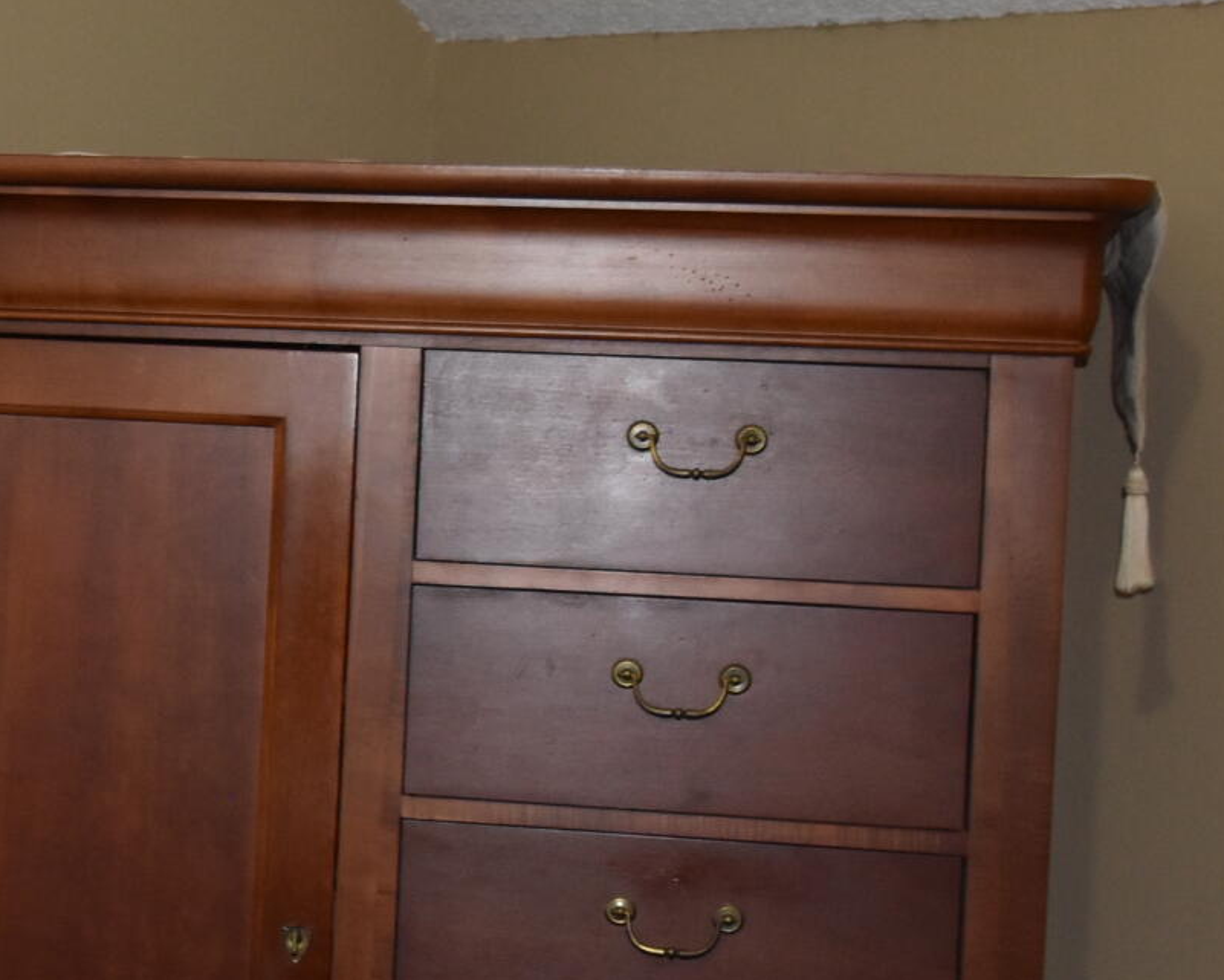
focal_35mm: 116
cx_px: -866
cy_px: 388
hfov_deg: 14.8
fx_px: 4203
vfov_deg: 13.3
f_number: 4
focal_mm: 22
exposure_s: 1/60
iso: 800
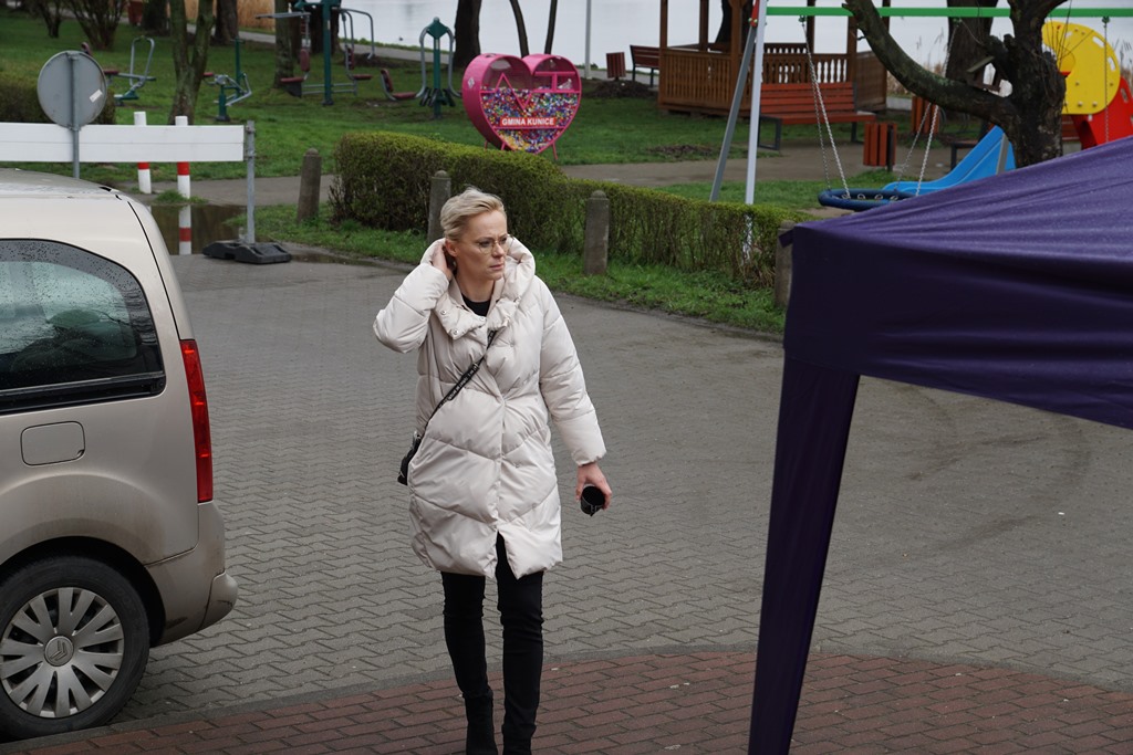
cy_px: 378
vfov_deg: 18.2
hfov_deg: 27.0
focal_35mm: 75
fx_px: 2361
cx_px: 566
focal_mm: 50
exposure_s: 1/200
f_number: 4.5
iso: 100
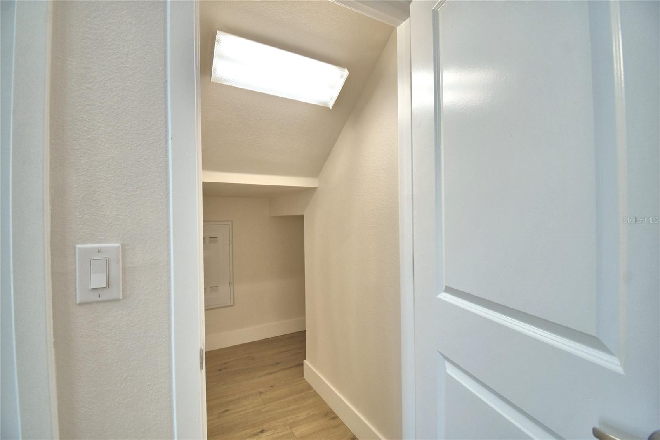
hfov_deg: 100.4
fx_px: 275
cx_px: 330
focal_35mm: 15
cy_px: 220
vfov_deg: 77.3
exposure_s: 1/125
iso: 220
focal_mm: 10
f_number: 4.5
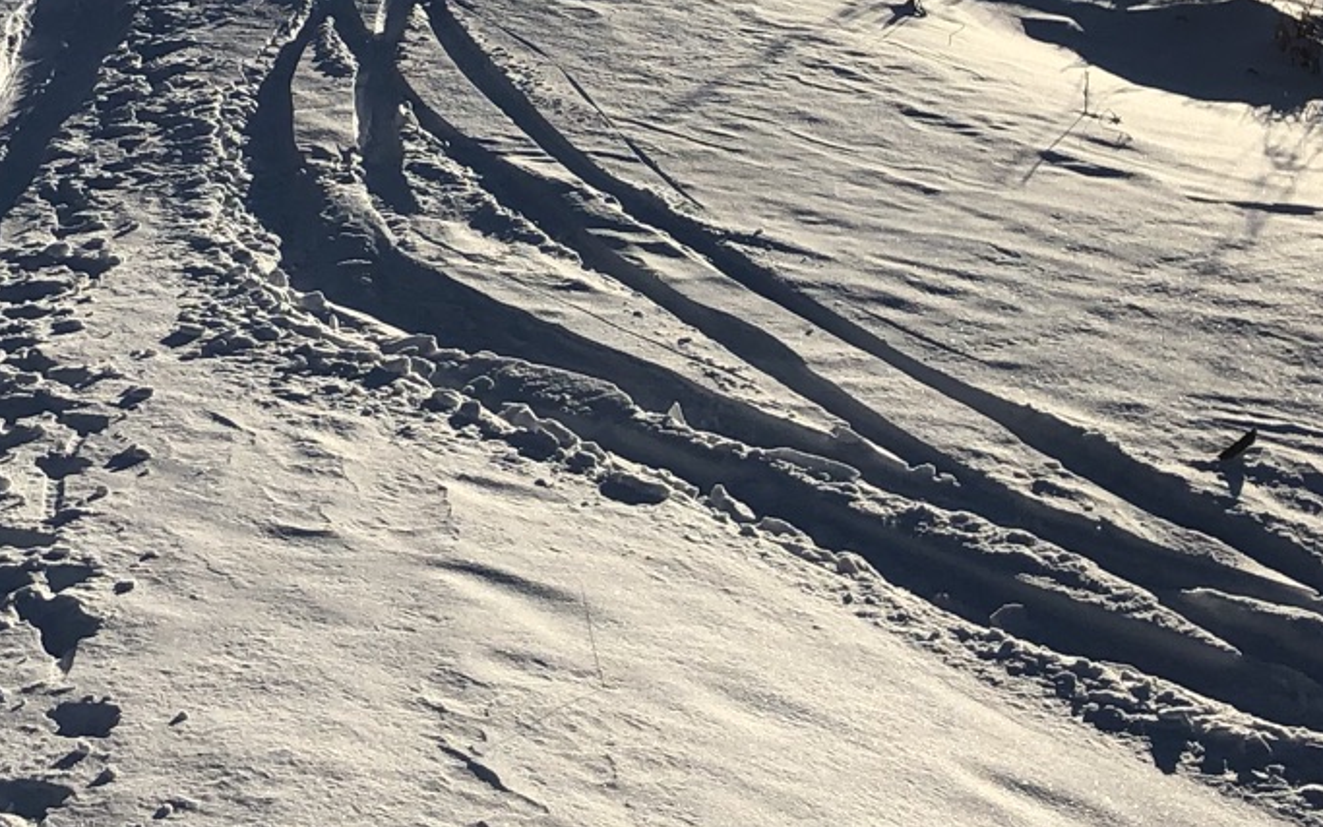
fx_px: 3209
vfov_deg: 14.5
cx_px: 492
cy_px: 12
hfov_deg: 23.2
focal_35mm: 89
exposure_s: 1/6024
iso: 25
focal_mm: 3.99
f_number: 1.8
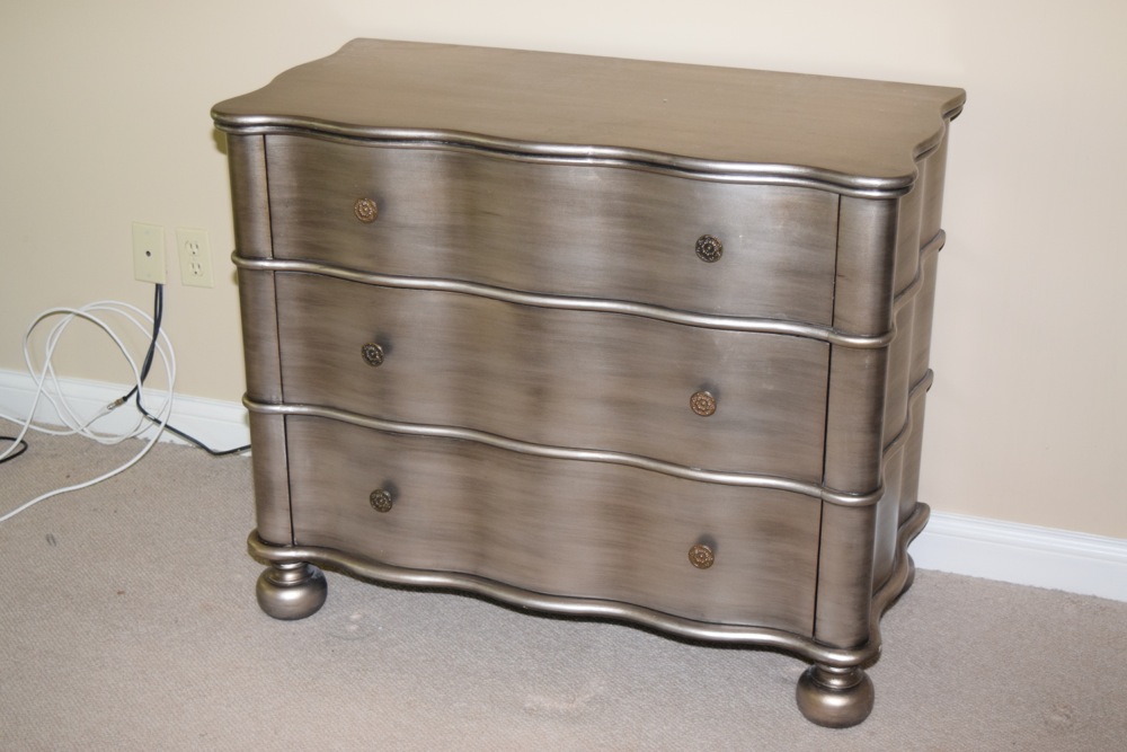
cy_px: 376
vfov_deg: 23.8
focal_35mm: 57
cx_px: 564
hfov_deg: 35.0
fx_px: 1785
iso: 1100
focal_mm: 38
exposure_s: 1/60
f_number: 4.8
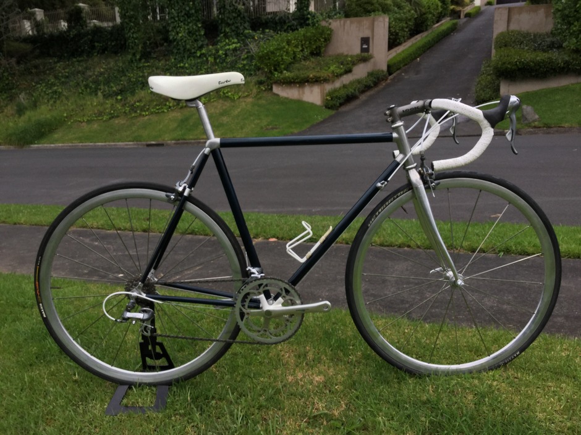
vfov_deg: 45.4
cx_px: 290
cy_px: 218
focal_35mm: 31
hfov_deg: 58.4
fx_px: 520
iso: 25
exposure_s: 1/264
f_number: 2.4
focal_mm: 3.3
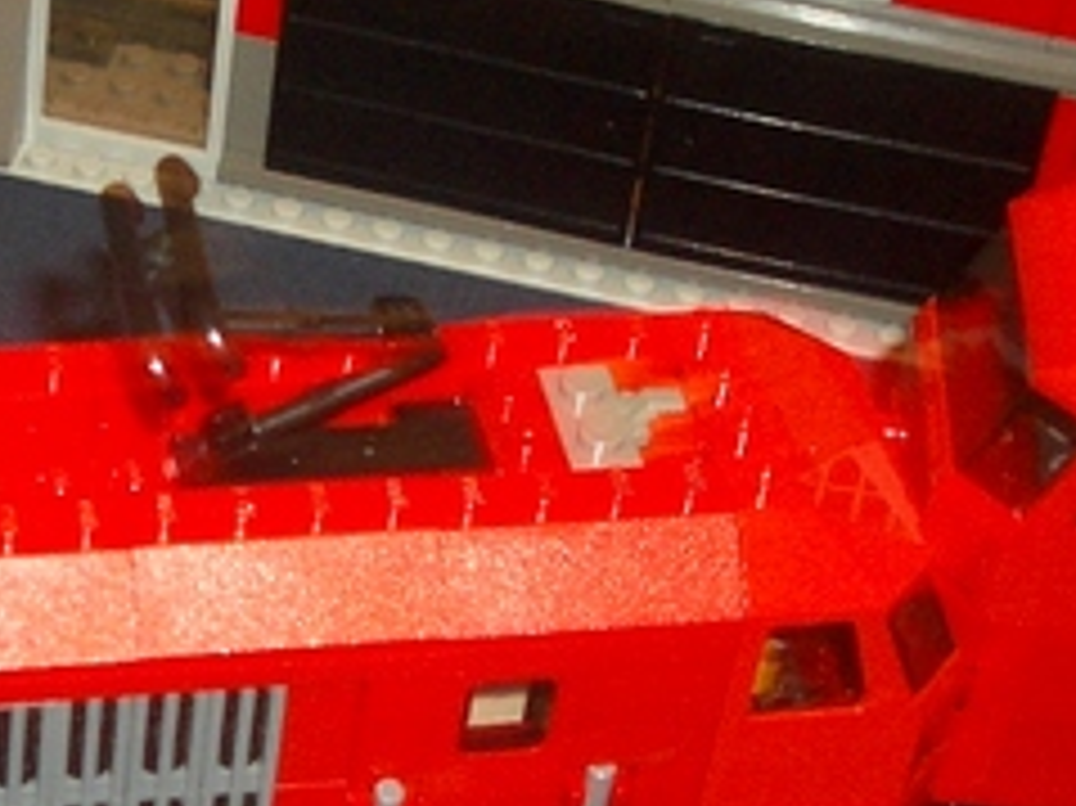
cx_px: 144
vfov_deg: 12.6
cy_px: 477
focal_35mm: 117
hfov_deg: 16.6
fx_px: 3635
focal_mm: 5.8
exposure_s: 1/60
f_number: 2.6
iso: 100
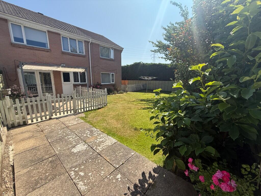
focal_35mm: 14
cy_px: 98
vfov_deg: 85.7
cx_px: 130
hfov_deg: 102.1
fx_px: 106
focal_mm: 2.22
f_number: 2.2
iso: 50
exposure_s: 1/1431
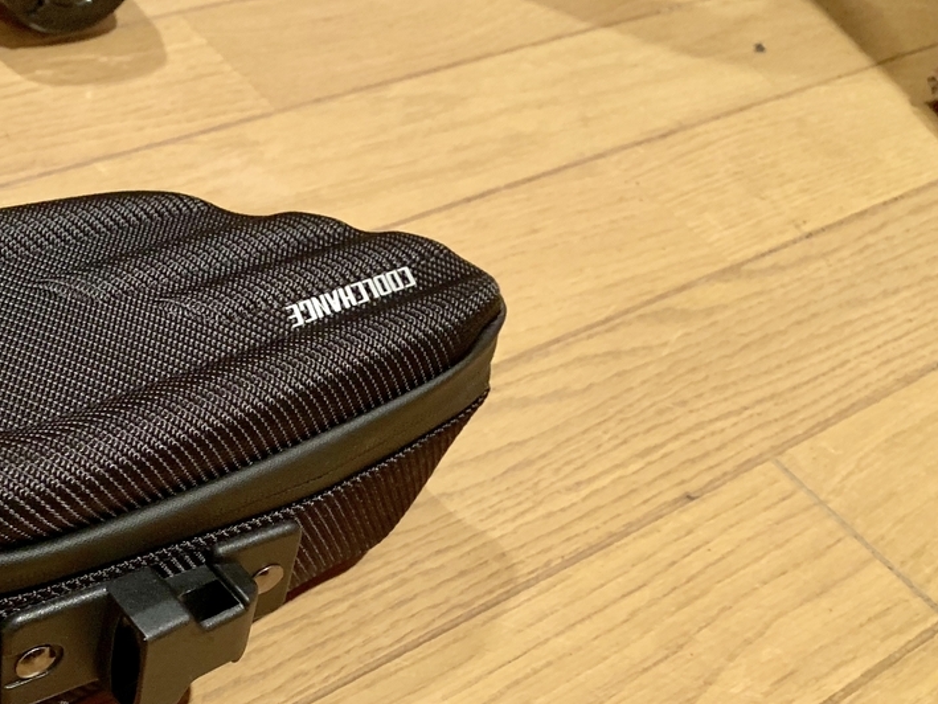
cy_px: 543
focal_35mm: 44
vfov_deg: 32.2
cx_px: 188
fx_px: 1192
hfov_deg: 41.1
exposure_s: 1/33
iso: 400
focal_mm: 4.25
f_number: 1.8
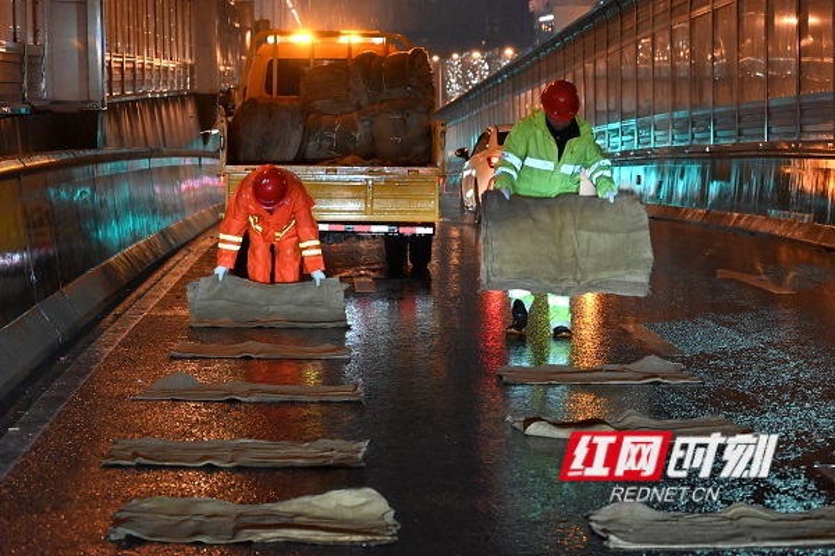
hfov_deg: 21.7
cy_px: 278
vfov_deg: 14.6
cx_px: 418
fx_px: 2180
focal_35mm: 94
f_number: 6.3
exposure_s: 1/60
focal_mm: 94
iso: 11400
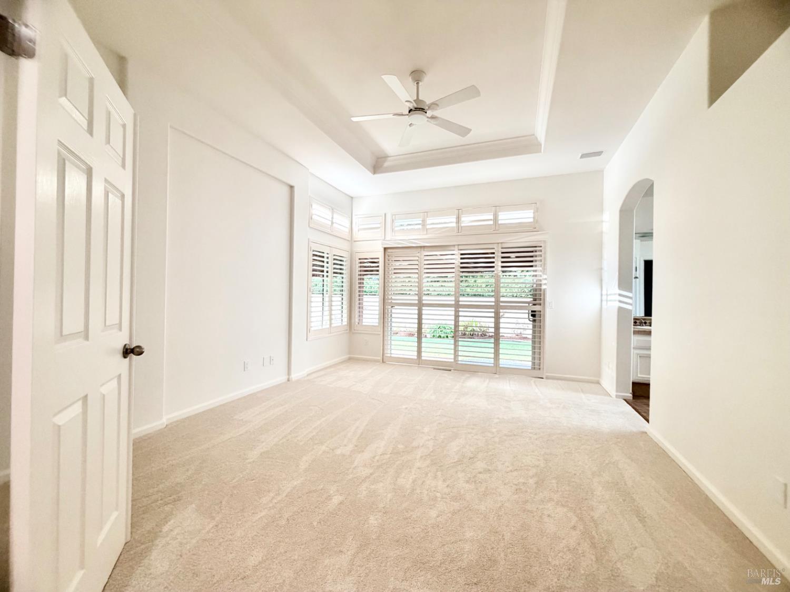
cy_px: 296
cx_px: 395
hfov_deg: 102.1
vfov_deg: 85.7
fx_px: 320
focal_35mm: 14
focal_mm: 2.22
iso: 250
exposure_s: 1/120
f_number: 2.2
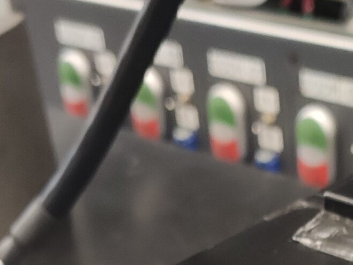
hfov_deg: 19.1
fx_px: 1030
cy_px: 512
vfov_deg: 12.9
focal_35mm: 101
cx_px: 326
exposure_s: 1/33
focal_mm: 4.77
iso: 806
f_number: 1.75
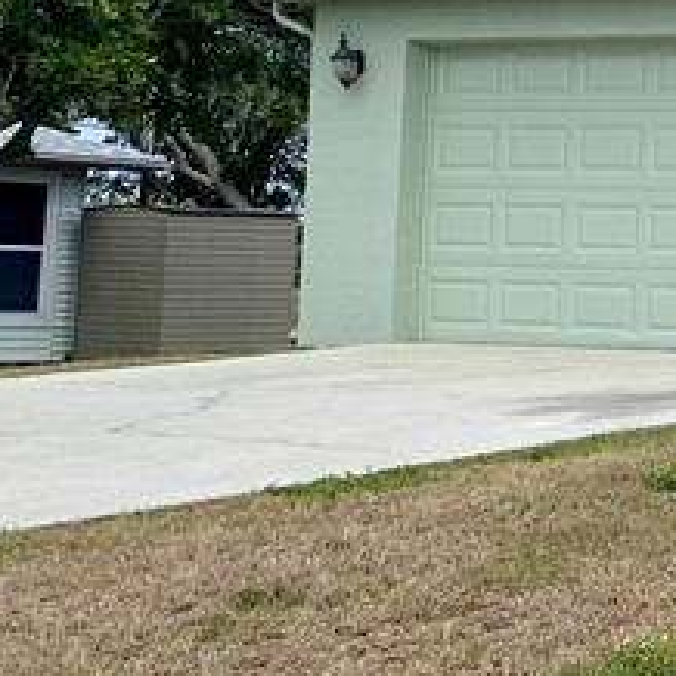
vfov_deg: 16.0
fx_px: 2386
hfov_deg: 13.5
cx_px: 1405
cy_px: 118
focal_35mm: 108
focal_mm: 4.25
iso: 25
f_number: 1.8
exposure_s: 1/1880
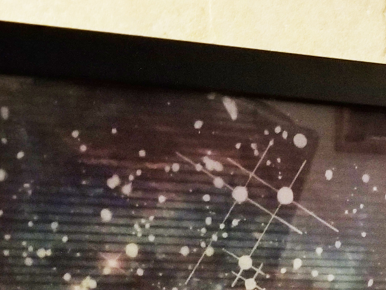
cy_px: 431
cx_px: 498
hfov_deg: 17.9
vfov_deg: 13.5
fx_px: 1148
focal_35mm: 103
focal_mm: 4.25
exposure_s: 1/10
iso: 250
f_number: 1.7
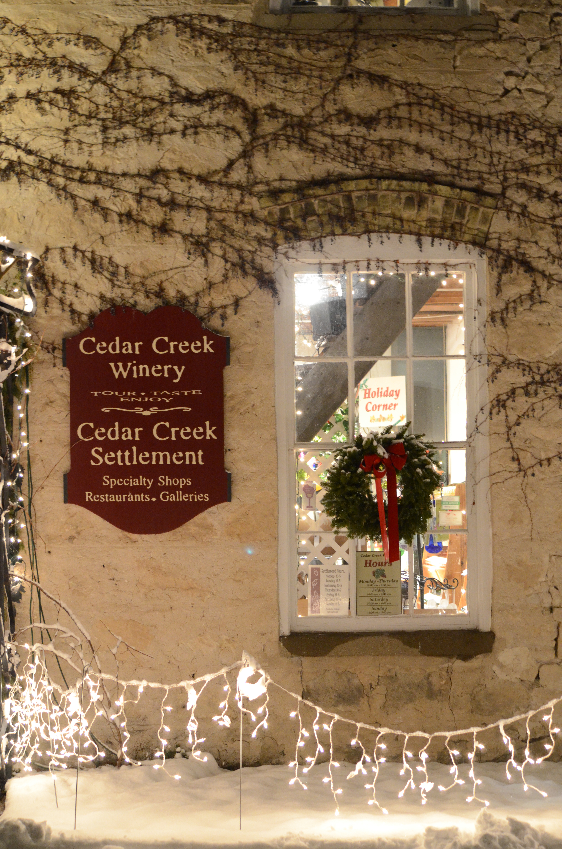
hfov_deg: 16.5
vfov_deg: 24.7
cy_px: 424
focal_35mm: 82
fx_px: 1940
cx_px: 281
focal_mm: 55
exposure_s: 1/13
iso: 2500
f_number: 4.5
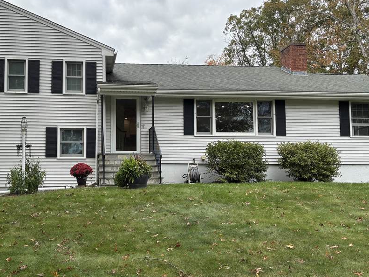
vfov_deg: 34.3
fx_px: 448
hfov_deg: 44.3
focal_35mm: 42
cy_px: 142
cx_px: 132
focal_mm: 5.96
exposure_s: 1/1667
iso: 50
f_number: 1.6
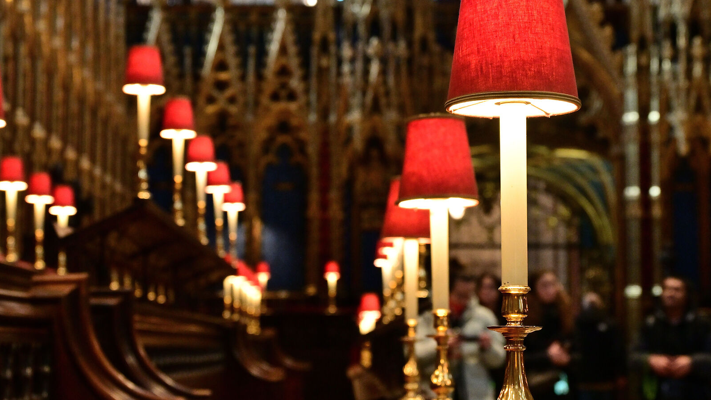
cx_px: 356
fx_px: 1546
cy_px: 181
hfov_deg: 25.9
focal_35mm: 82
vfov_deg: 14.7
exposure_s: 1/50
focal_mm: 52
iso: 2800
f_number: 5.6
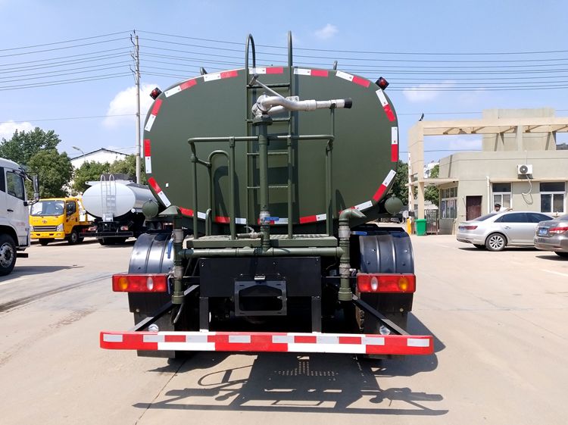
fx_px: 377
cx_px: 284
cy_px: 212
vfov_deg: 58.8
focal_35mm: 23
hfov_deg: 74.0
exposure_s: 1/1481
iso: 100
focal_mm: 3.99
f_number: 1.7
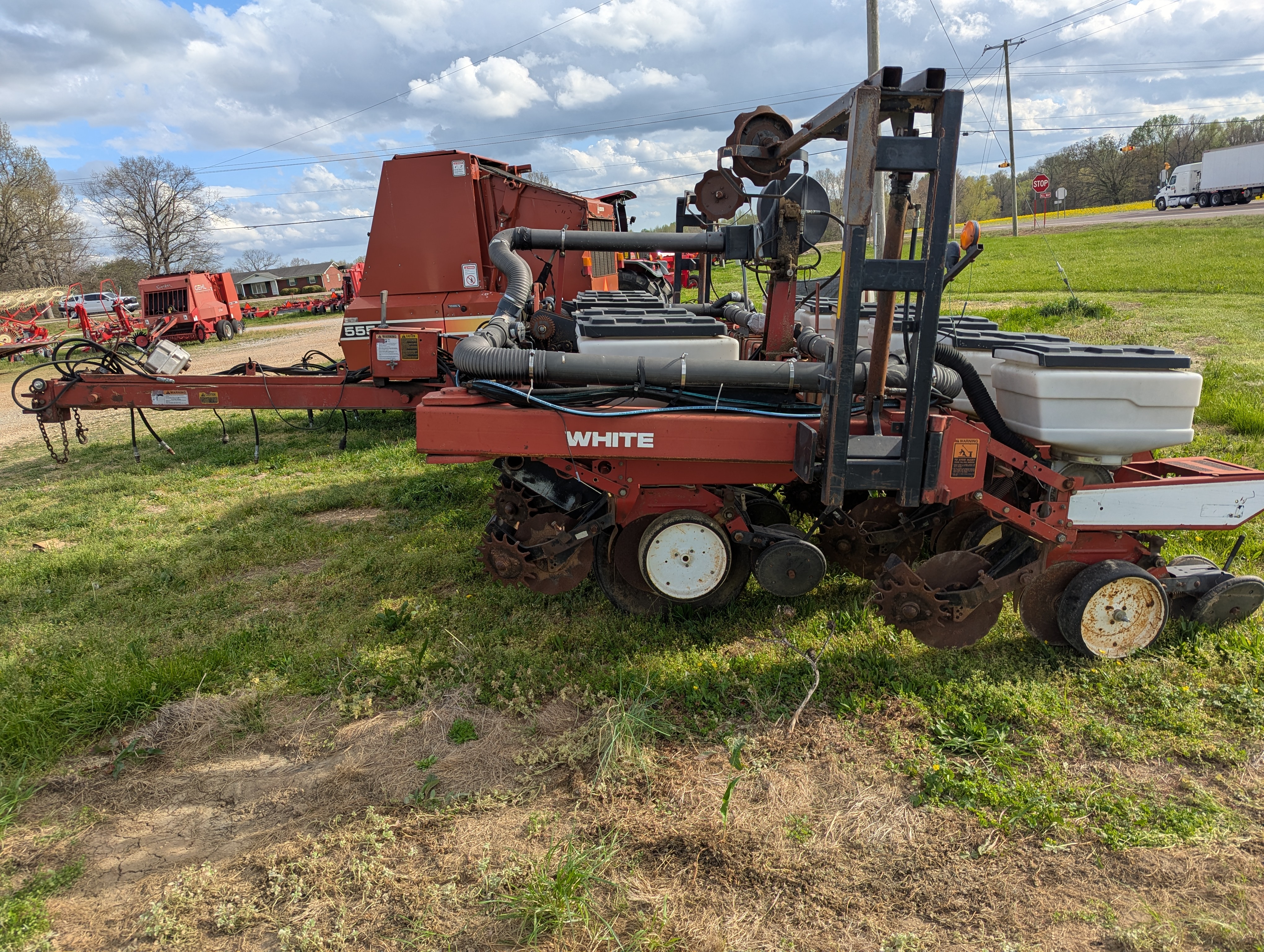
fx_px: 878
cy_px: 476
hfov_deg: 71.5
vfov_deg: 56.9
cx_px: 632
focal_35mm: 24
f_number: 1.85
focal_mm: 6.81
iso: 41
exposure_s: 1/1244
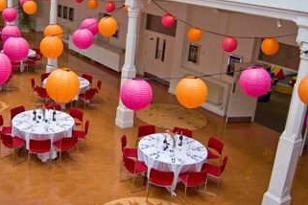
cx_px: 111
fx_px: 359
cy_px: 70
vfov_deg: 31.7
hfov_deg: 45.9
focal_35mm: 42
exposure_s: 1/100
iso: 200
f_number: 3.5
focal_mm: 18
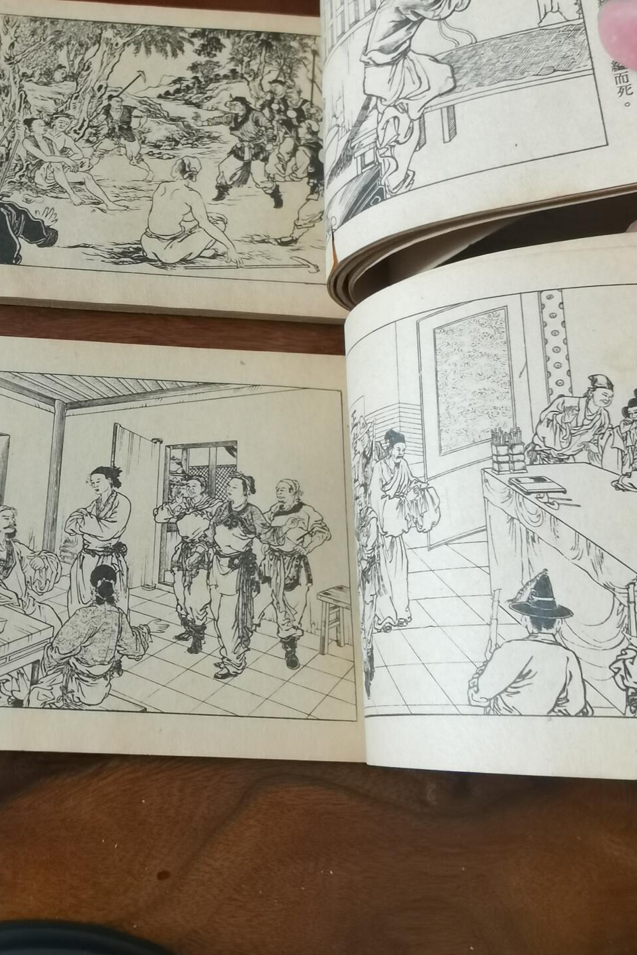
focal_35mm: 35
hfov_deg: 37.9
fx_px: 929
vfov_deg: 53.9
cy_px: 362
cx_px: 316
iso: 200
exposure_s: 1/50
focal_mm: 2.26
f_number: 2.2
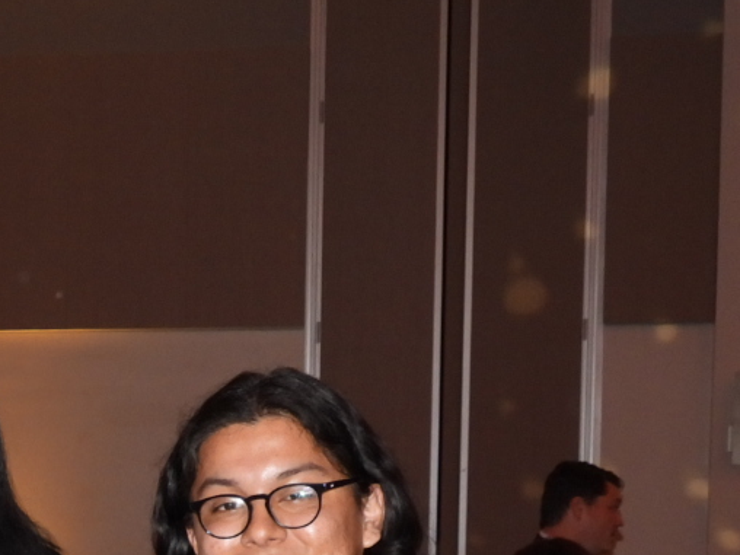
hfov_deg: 14.9
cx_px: -227
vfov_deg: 11.4
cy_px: 750
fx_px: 2694
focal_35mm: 126
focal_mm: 7.1
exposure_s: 1/30
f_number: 3.2
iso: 200
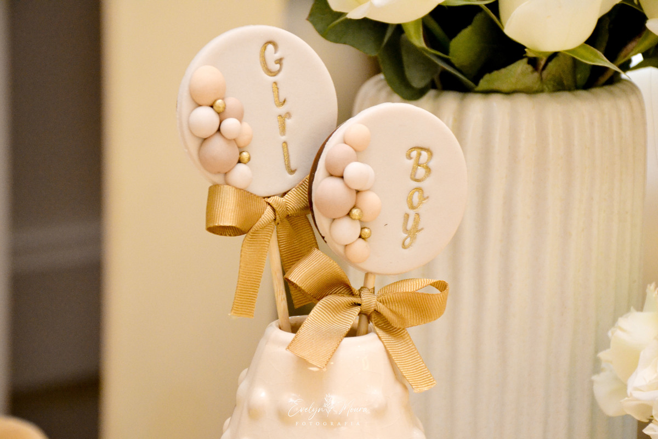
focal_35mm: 128
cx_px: 329
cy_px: 220
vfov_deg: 10.8
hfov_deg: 16.1
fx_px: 2330
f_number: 5.3
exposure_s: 1/60
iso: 2500
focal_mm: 85
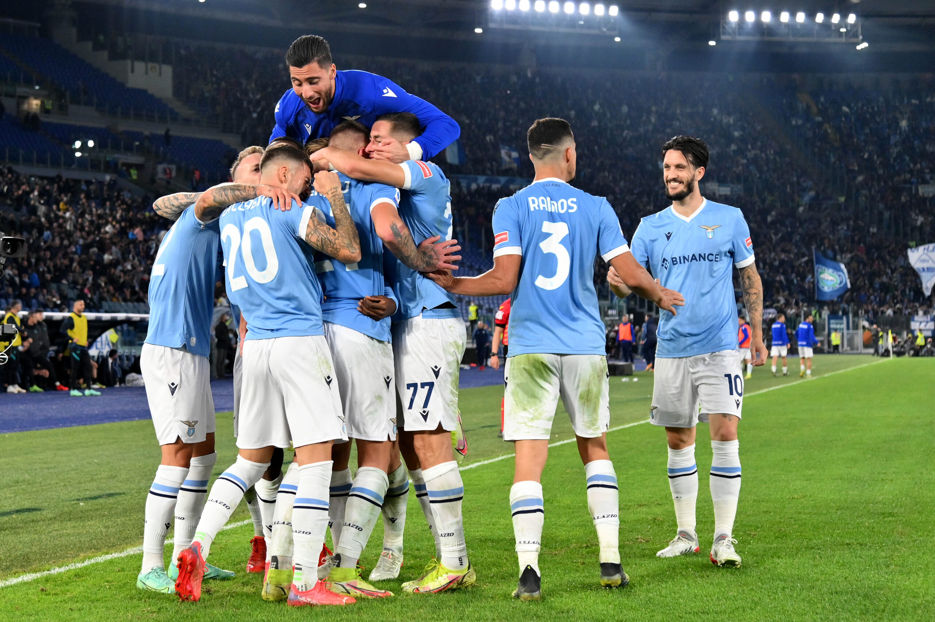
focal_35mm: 52
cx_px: 468
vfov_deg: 26.0
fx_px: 1350
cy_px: 311
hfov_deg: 38.2
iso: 2500
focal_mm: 52
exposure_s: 1/1000
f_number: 4.5
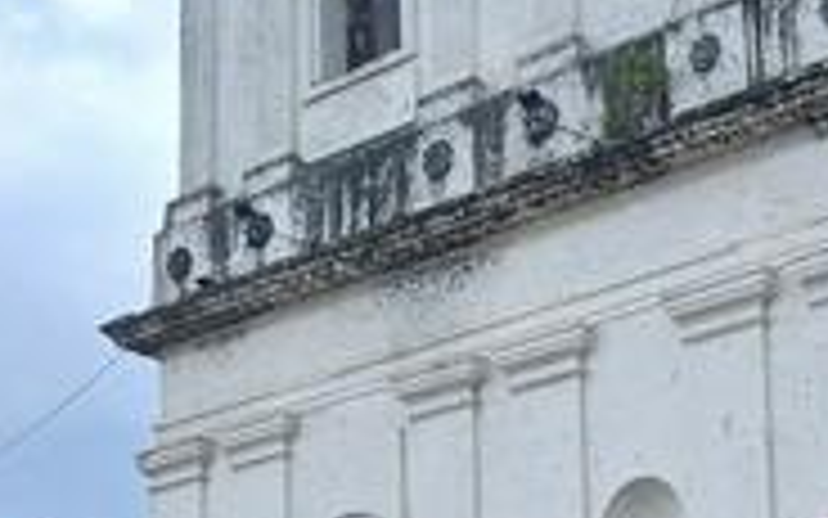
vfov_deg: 16.6
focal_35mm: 75
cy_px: 642
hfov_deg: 27.0
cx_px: 644
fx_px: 1692
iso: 20
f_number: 1.8
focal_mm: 3.98
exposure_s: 1/189
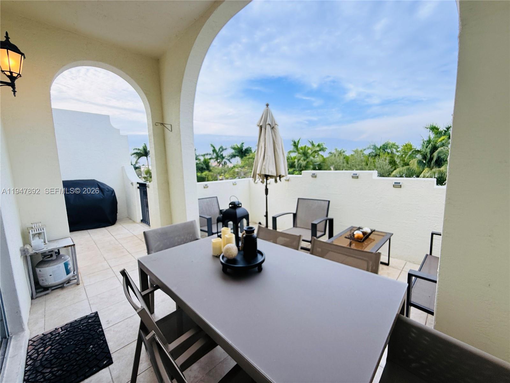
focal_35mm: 14
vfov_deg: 85.7
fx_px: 206
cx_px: 255
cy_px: 192
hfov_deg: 102.1
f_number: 2.2
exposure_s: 1/193
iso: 50
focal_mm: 2.22
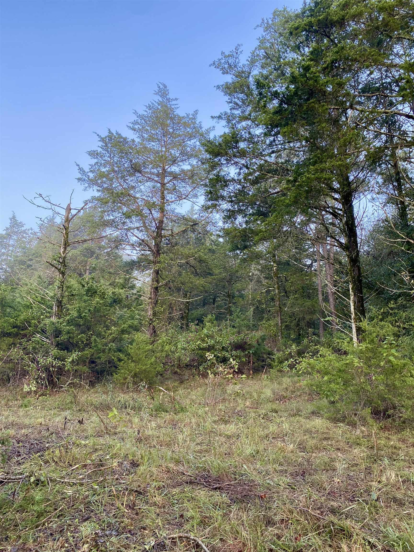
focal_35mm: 26
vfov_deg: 67.3
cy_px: 276
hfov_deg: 53.1
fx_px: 415
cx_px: 207
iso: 32
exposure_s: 1/165
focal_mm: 4.25
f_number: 1.8
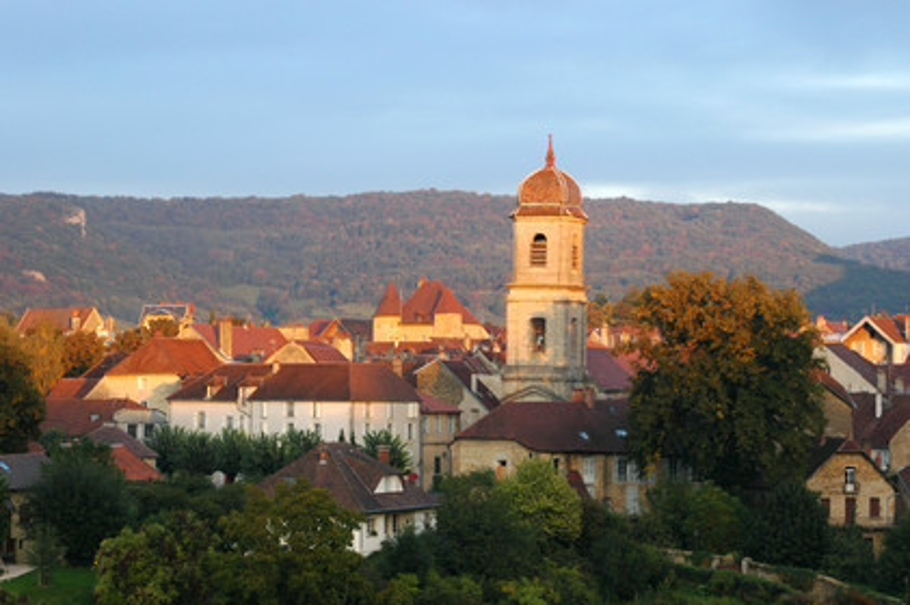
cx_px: 455
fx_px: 2652
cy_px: 302
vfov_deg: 13.0
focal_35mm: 105
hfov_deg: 19.5
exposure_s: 1/80
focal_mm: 70
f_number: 5.6
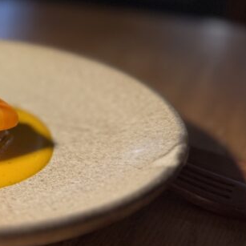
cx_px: -60
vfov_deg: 29.0
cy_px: 101
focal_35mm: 59
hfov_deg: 25.6
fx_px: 474
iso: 200
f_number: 1.78
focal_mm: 6.76
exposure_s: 1/60
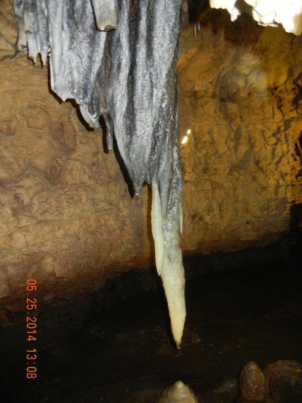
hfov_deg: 46.8
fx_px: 349
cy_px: 202
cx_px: 151
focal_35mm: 30
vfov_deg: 60.0
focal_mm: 5.4
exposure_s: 1/30
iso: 200
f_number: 3.5
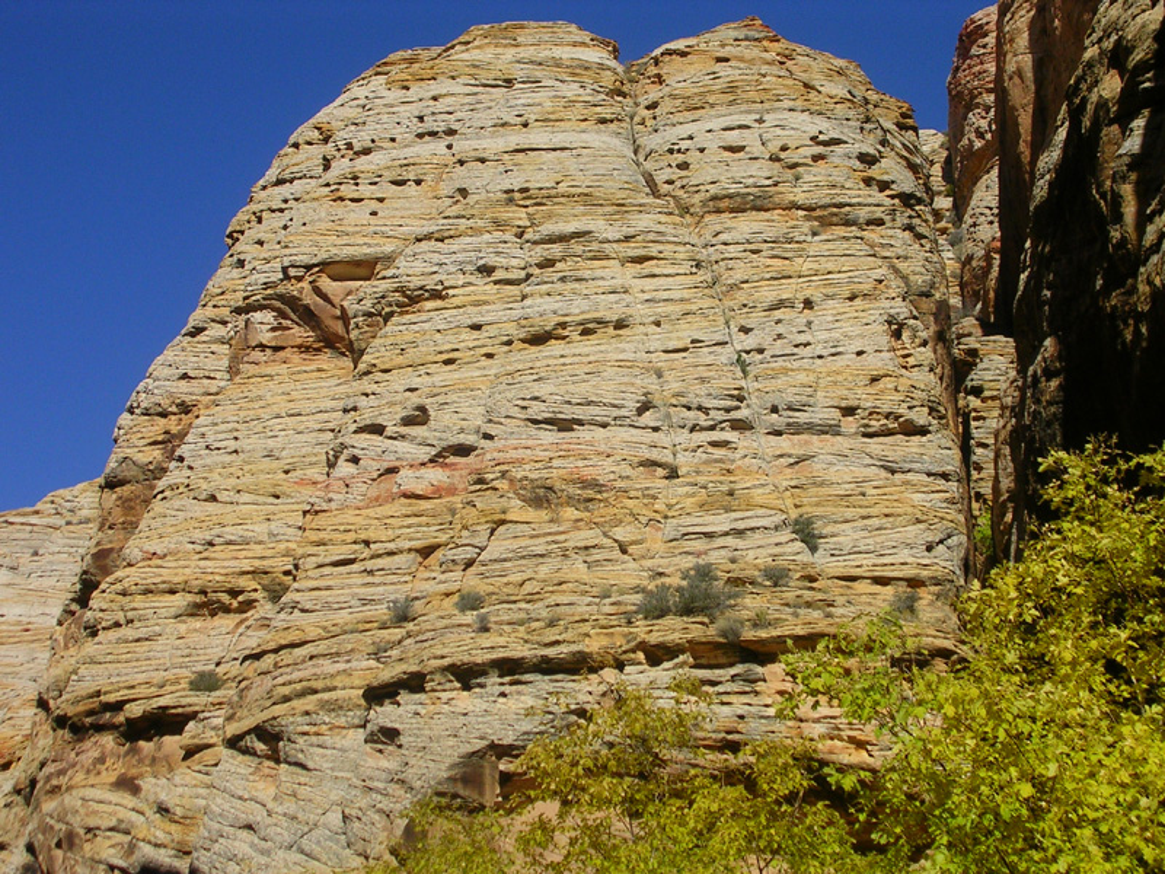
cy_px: 437
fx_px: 2558
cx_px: 582
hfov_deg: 25.7
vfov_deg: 19.4
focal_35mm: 76
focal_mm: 11.5
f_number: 3.9
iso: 50
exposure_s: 1/1062
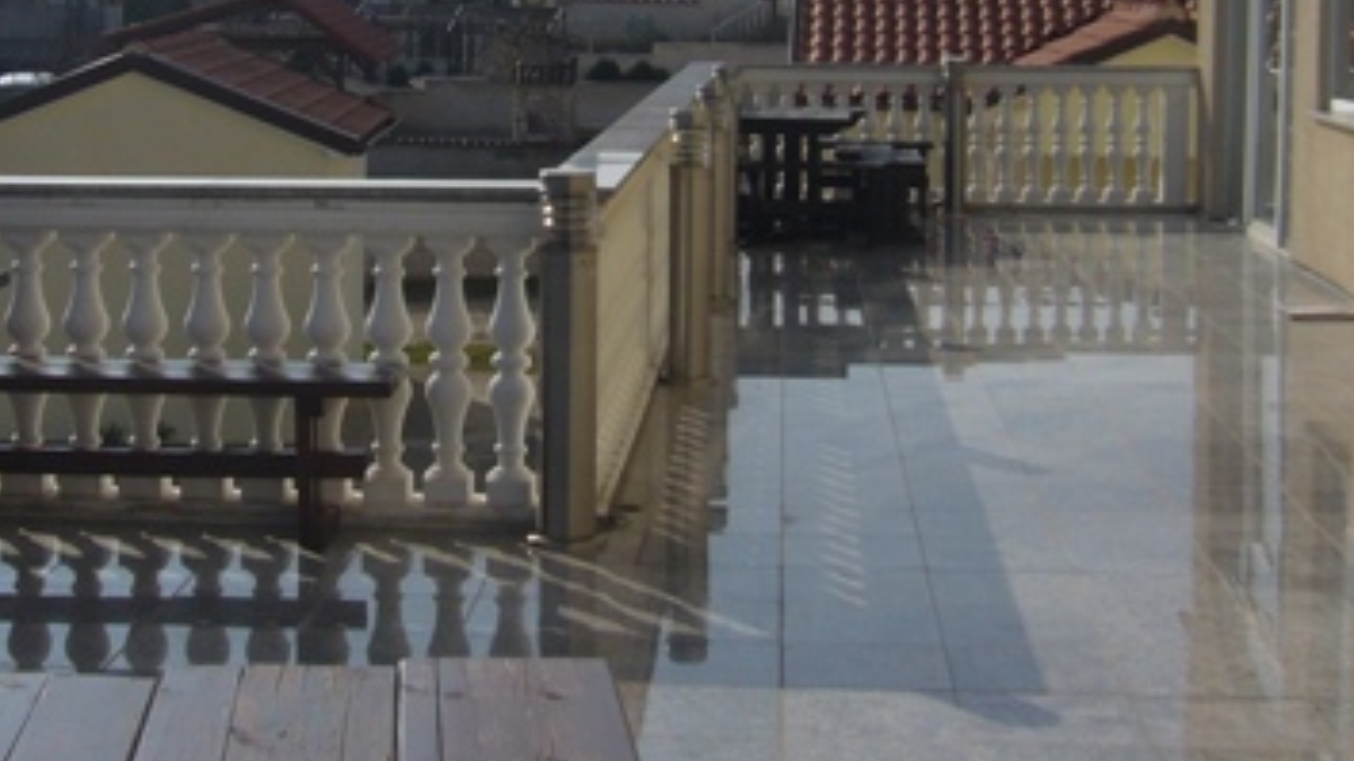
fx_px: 2477
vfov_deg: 17.1
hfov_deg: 30.5
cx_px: 555
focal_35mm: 69
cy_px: 15
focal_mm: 5.8
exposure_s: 1/800
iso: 80
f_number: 5.6
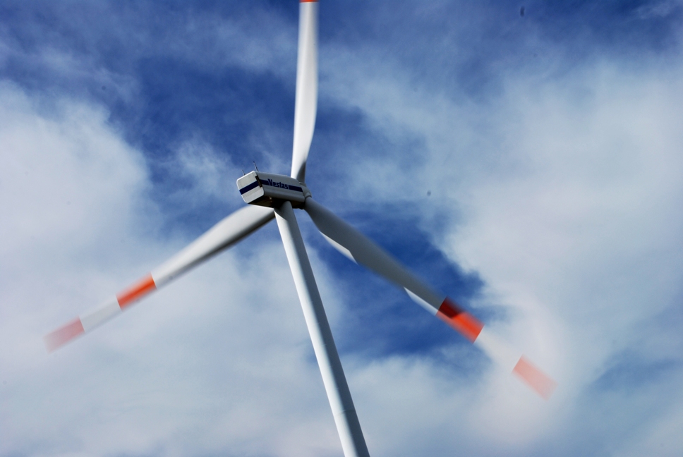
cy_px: 228
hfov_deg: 24.6
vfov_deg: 16.6
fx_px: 1567
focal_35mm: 82
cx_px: 342
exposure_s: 1/25
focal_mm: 55
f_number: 22
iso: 100
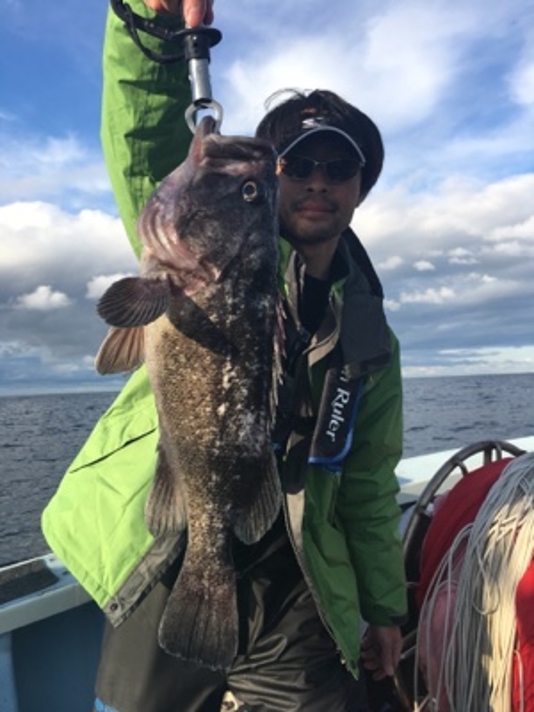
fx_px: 596
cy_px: 356
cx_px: 267
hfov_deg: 48.2
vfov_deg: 61.7
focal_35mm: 29
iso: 25
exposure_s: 1/938
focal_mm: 4.15
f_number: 2.2
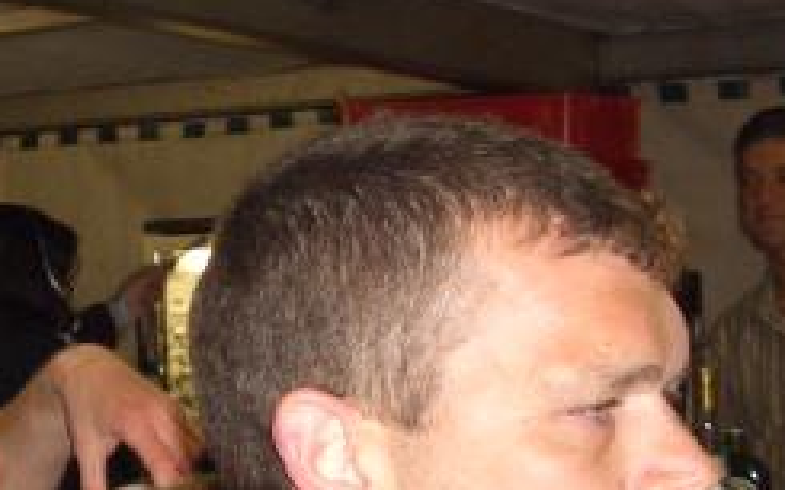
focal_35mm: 97
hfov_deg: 20.6
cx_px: -26
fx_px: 2075
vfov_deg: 13.4
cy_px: 343
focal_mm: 5.8
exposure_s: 1/60
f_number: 2.6
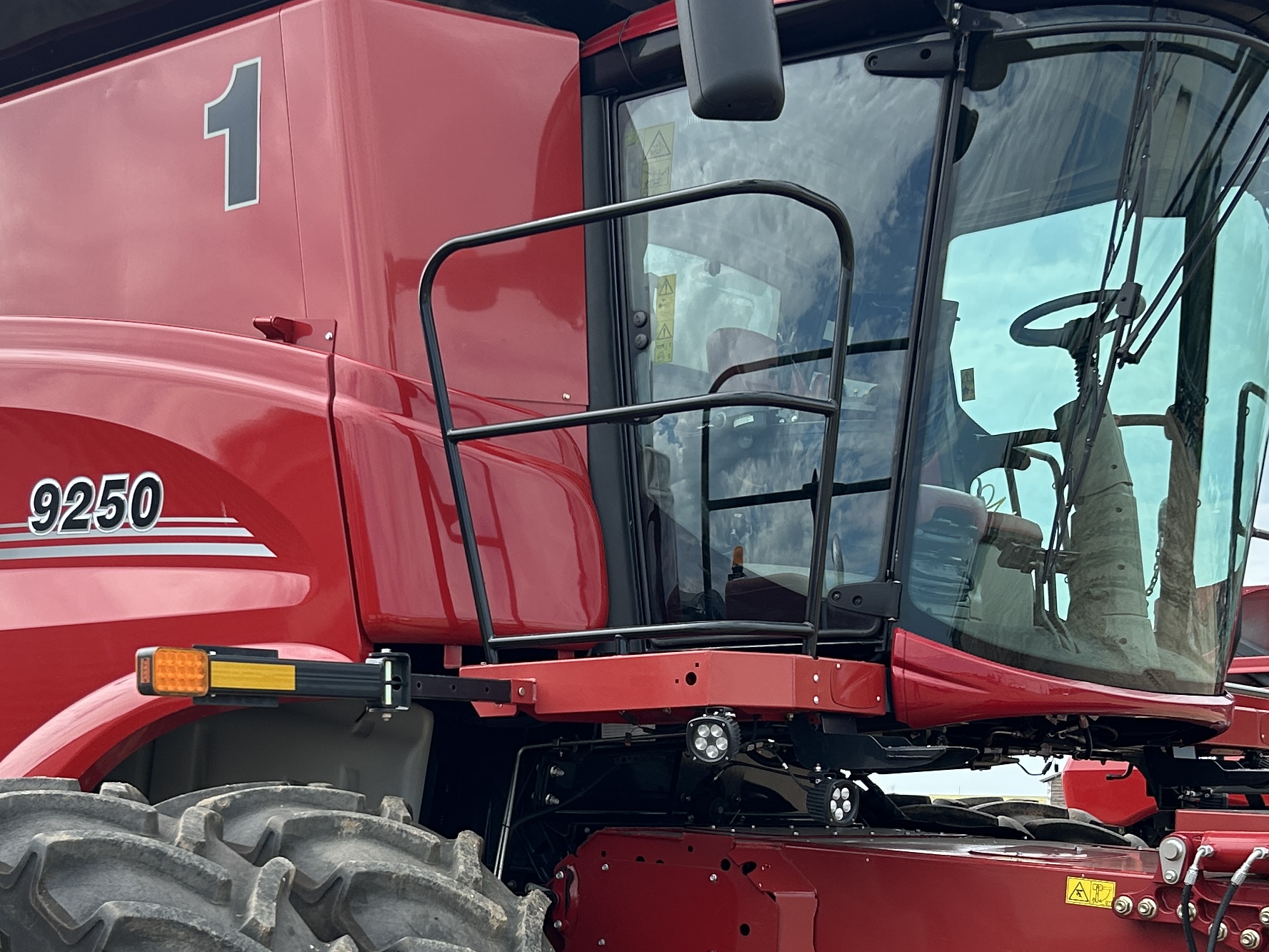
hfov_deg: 32.7
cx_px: 549
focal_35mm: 59
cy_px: 710
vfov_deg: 24.6
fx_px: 2163
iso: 50
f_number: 1.5
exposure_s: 1/1808
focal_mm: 5.7
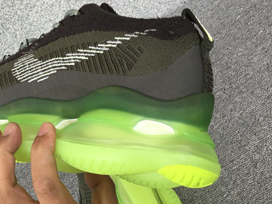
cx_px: 39
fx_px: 424
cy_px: 76
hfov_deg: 34.0
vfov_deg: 27.0
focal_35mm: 54
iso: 25
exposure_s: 1/100
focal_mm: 3.3
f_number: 2.4
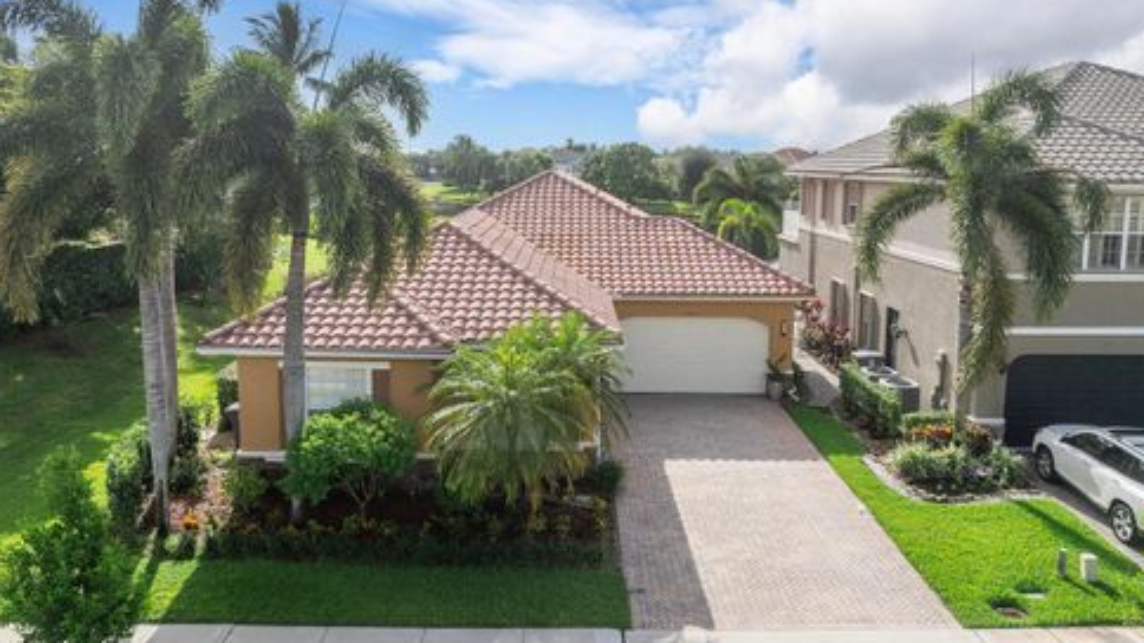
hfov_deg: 69.9
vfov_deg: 42.7
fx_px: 819
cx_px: 560
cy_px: 258
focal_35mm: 27
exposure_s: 1/5000
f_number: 2.8
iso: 190
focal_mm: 12.29
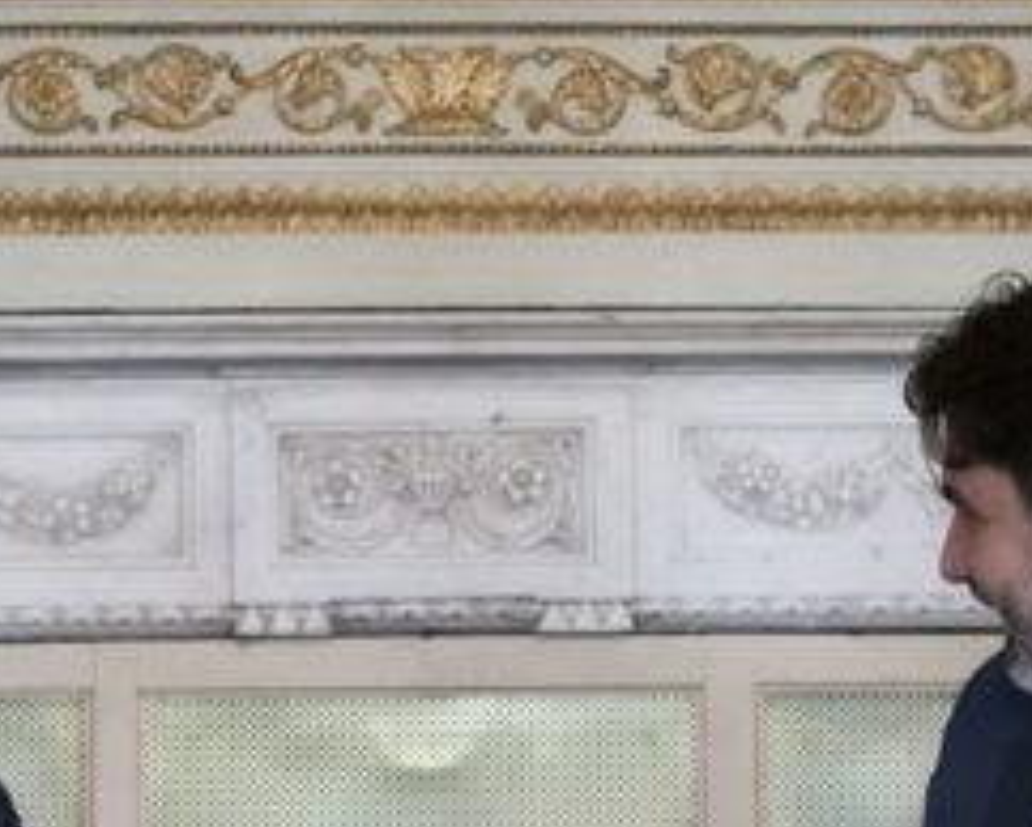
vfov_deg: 7.0
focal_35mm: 220
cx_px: 580
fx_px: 6725
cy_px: 904
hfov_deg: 8.8
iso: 4000
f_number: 2.8
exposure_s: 1/320
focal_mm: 74
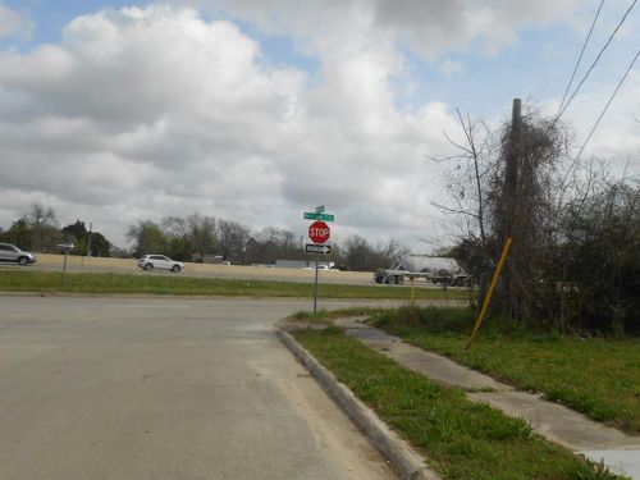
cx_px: 320
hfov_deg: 60.0
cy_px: 240
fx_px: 555
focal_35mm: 30
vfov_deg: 46.8
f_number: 3.8
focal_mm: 5.3
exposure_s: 1/1250
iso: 80
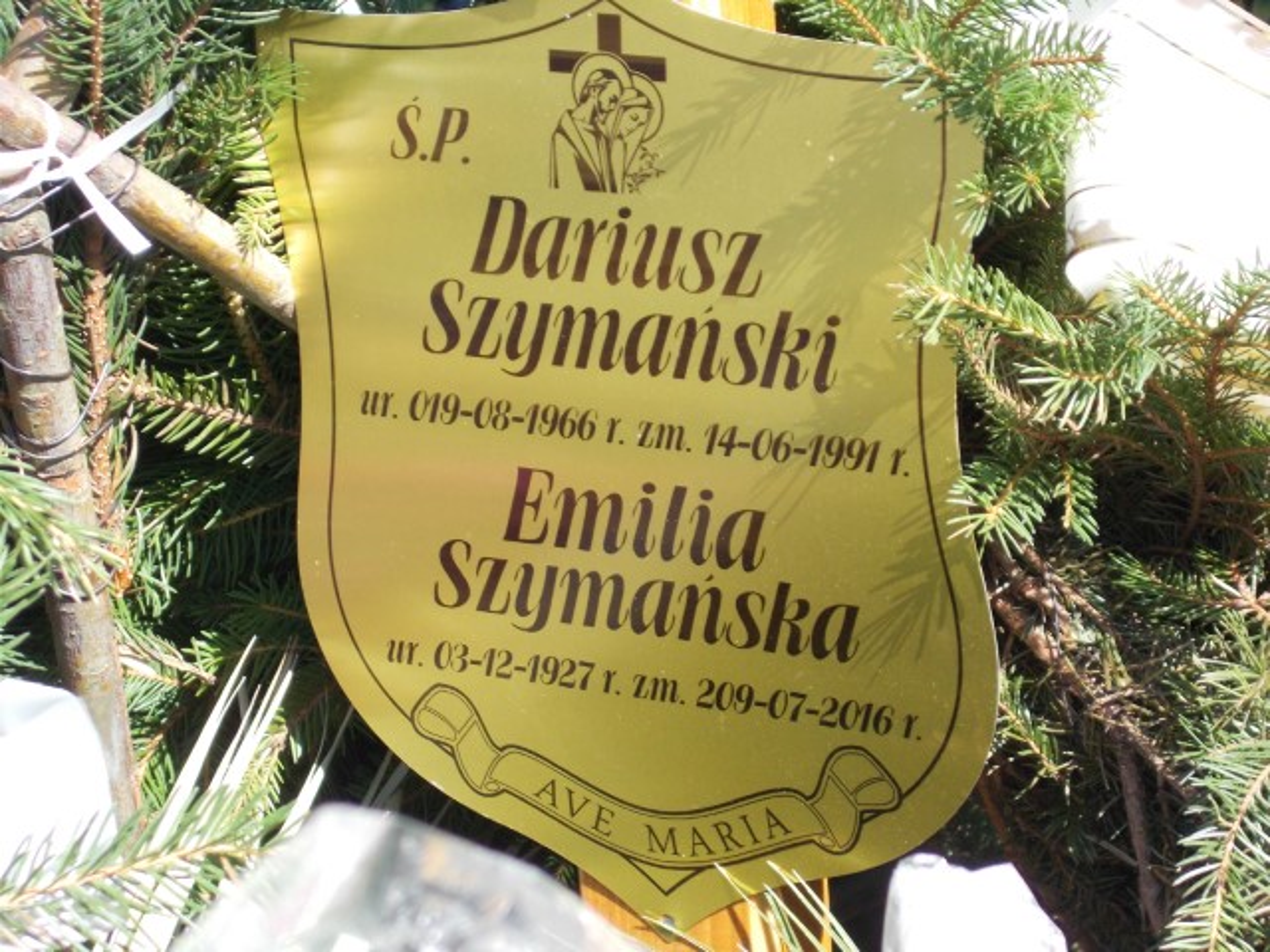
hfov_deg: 17.4
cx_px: 635
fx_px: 4146
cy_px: 476
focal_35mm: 113
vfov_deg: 13.1
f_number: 6
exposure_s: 1/80
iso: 80
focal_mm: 20.1
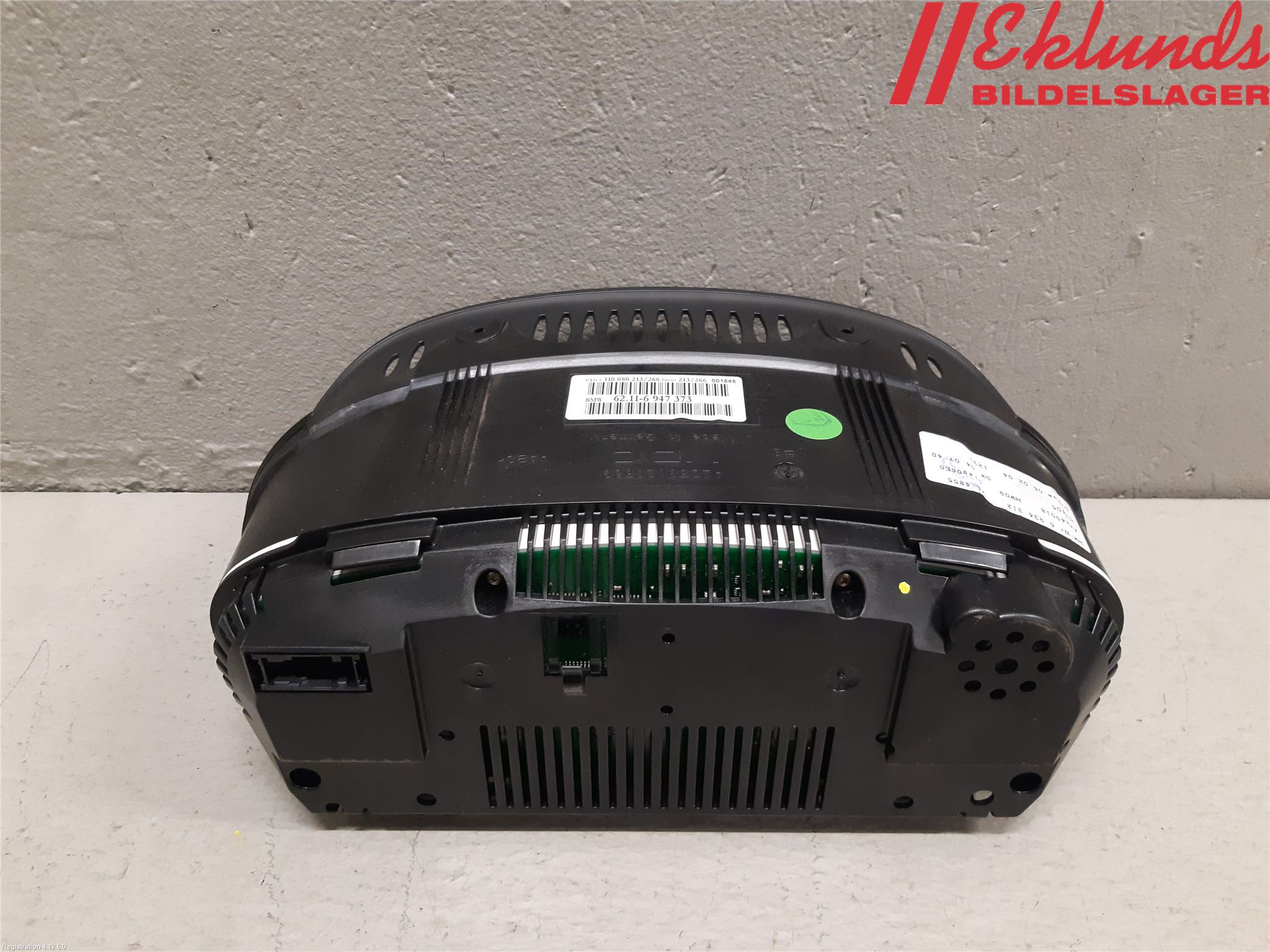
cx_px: 635
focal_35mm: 26
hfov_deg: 67.3
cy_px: 476
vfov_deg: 53.1
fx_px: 954
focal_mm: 3.93
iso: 200
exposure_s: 1/50
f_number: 1.7
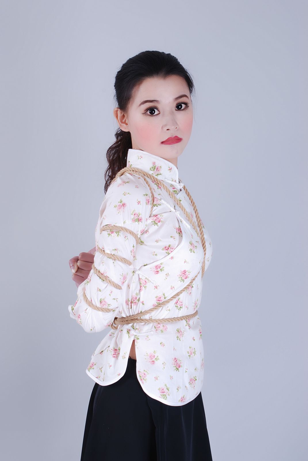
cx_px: 154
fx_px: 960
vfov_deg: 27.0
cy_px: 230
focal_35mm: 75
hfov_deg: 18.2
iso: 100
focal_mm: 50
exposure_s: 1/8
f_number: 11
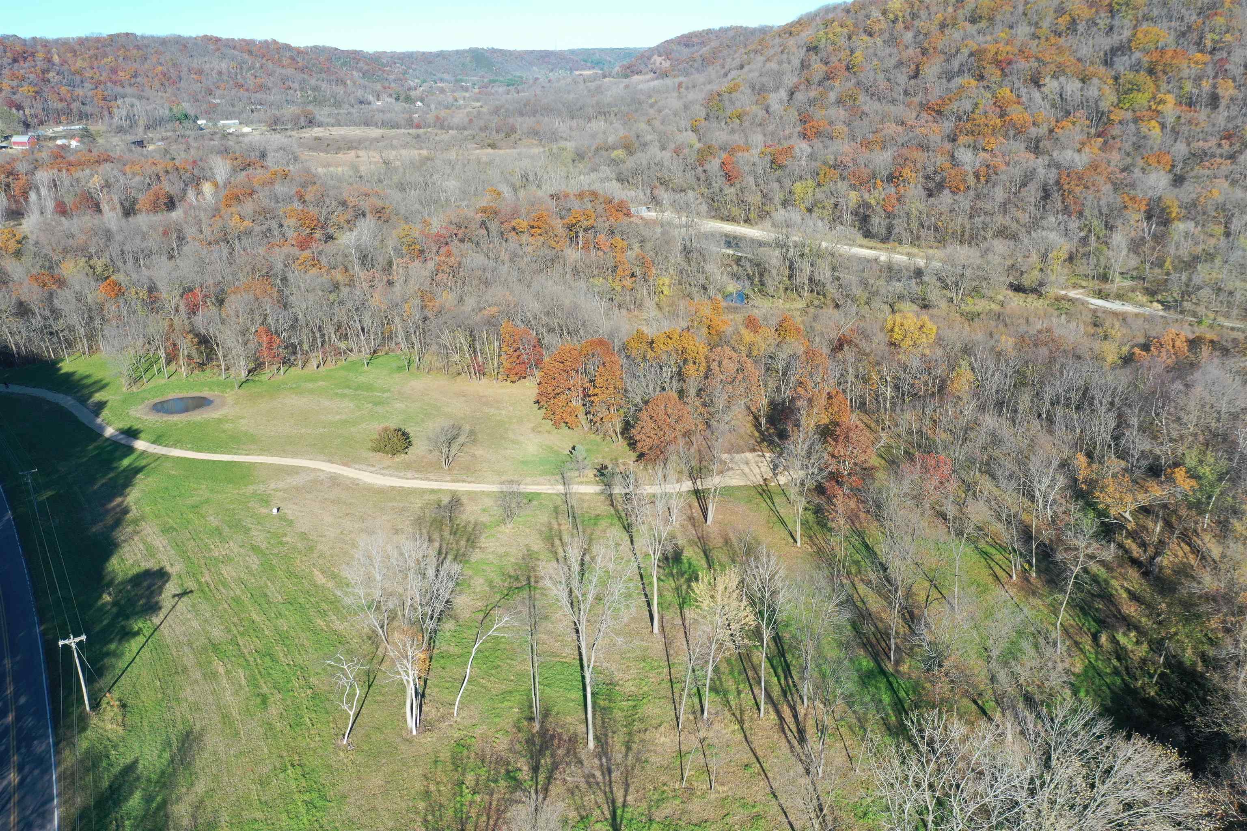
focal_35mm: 28
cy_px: 416
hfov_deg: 65.5
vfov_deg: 46.4
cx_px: 624
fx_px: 970
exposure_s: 1/400
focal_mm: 10.26
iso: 100
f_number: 4.5
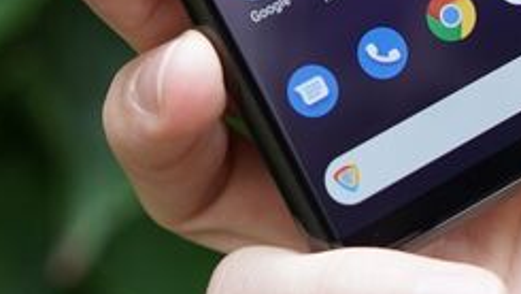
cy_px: -283
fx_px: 2156
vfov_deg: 7.5
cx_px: 323
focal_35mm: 156
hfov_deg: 13.8
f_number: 4
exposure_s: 1/250
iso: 640
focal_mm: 44
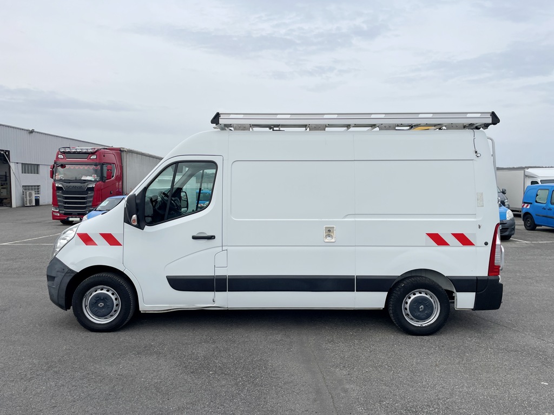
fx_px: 416
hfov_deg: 67.3
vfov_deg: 53.1
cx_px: 277
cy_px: 208
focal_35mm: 26
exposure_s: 1/3125
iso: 32
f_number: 1.6
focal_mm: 4.2
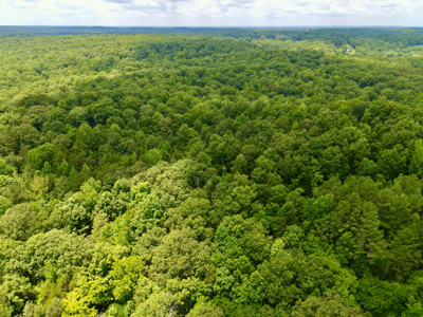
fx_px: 293
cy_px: 158
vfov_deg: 56.8
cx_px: 212
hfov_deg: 71.6
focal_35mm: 24
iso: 100
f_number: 2.8
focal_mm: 4.5
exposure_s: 1/320
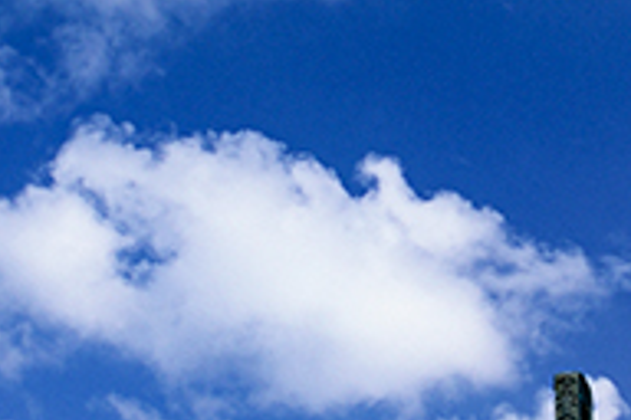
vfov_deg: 12.4
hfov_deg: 19.2
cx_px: 460
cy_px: 587
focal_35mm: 106
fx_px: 1858
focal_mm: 34
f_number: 5.6
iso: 100
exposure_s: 1/500
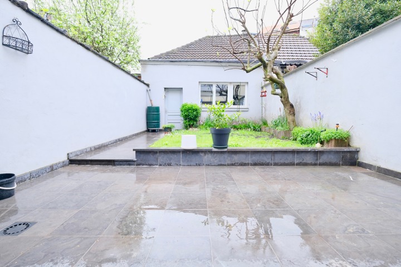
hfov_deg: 93.3
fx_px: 189
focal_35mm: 17
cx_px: 200
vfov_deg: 70.4
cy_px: 134
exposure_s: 1/80
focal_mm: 11.5
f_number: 4.5
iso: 320
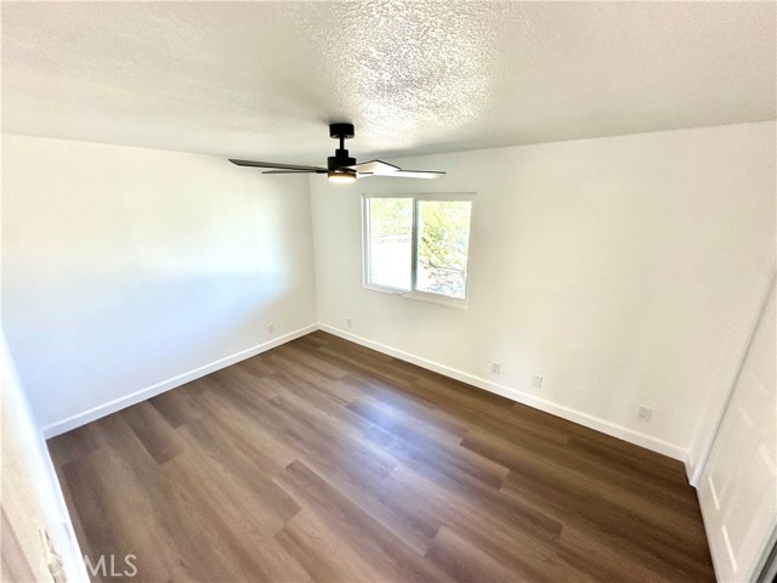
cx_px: 388
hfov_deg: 102.1
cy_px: 292
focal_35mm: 14
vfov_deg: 85.7
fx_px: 314
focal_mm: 2.22
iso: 125
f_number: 2.2
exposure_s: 1/120
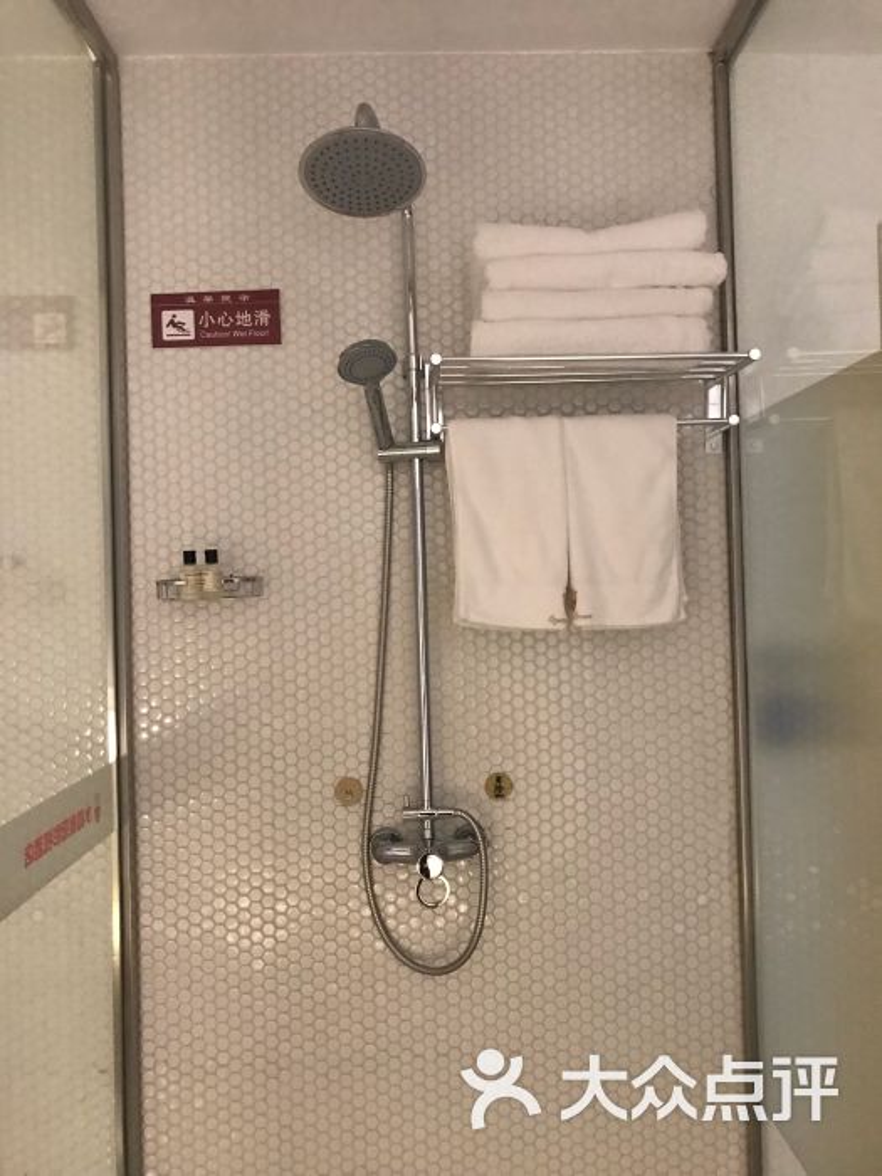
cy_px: 588
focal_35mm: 28
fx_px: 951
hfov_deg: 49.7
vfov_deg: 63.4
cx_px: 441
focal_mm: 3.99
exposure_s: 1/6
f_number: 1.8
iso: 100
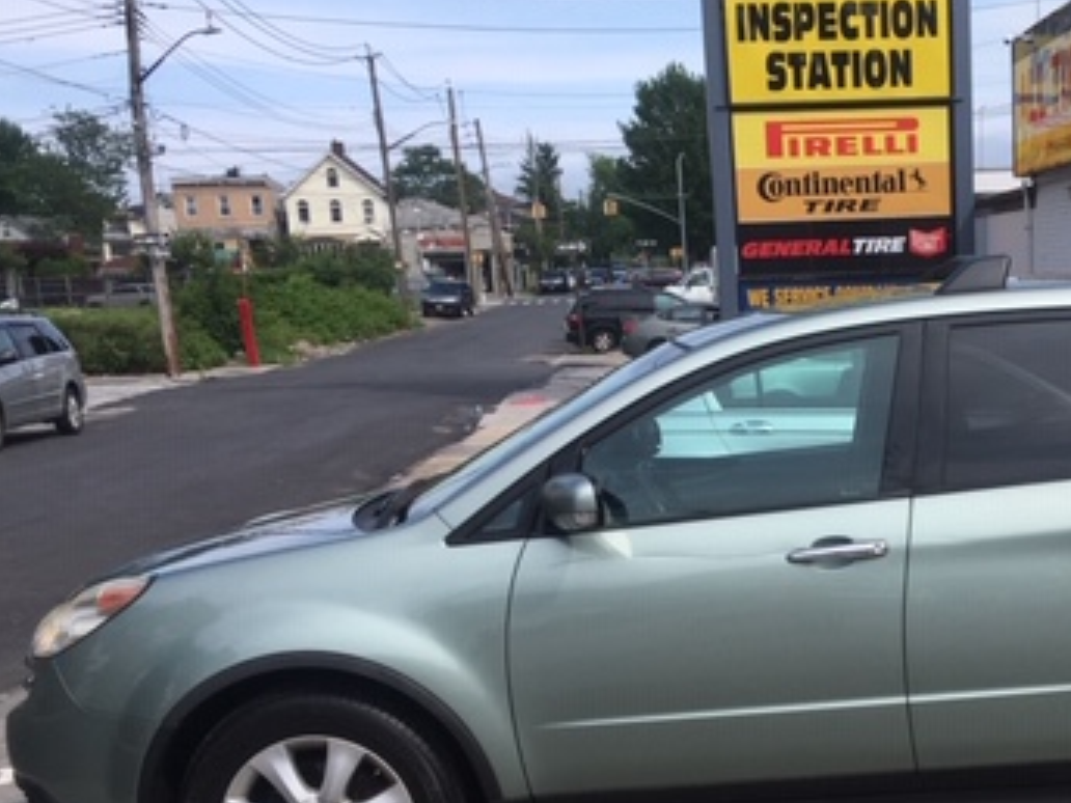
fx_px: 1671
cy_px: 638
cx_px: 831
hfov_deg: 34.6
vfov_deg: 26.5
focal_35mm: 54
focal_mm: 4.15
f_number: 2.2
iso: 25
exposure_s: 1/1374
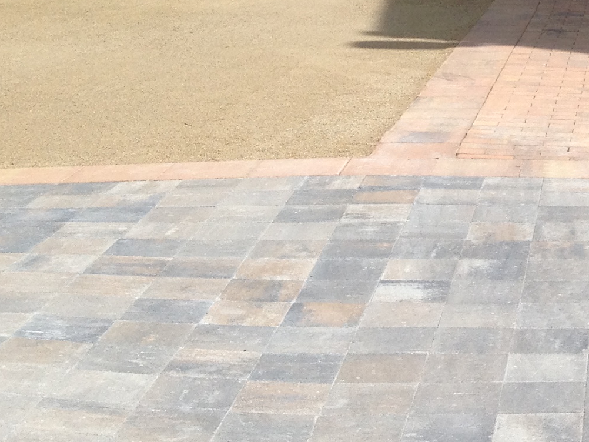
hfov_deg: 15.7
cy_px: 25
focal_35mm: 114
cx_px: 915
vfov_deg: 12.9
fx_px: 1940
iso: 50
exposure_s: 1/1416
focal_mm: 4.28
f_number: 2.4
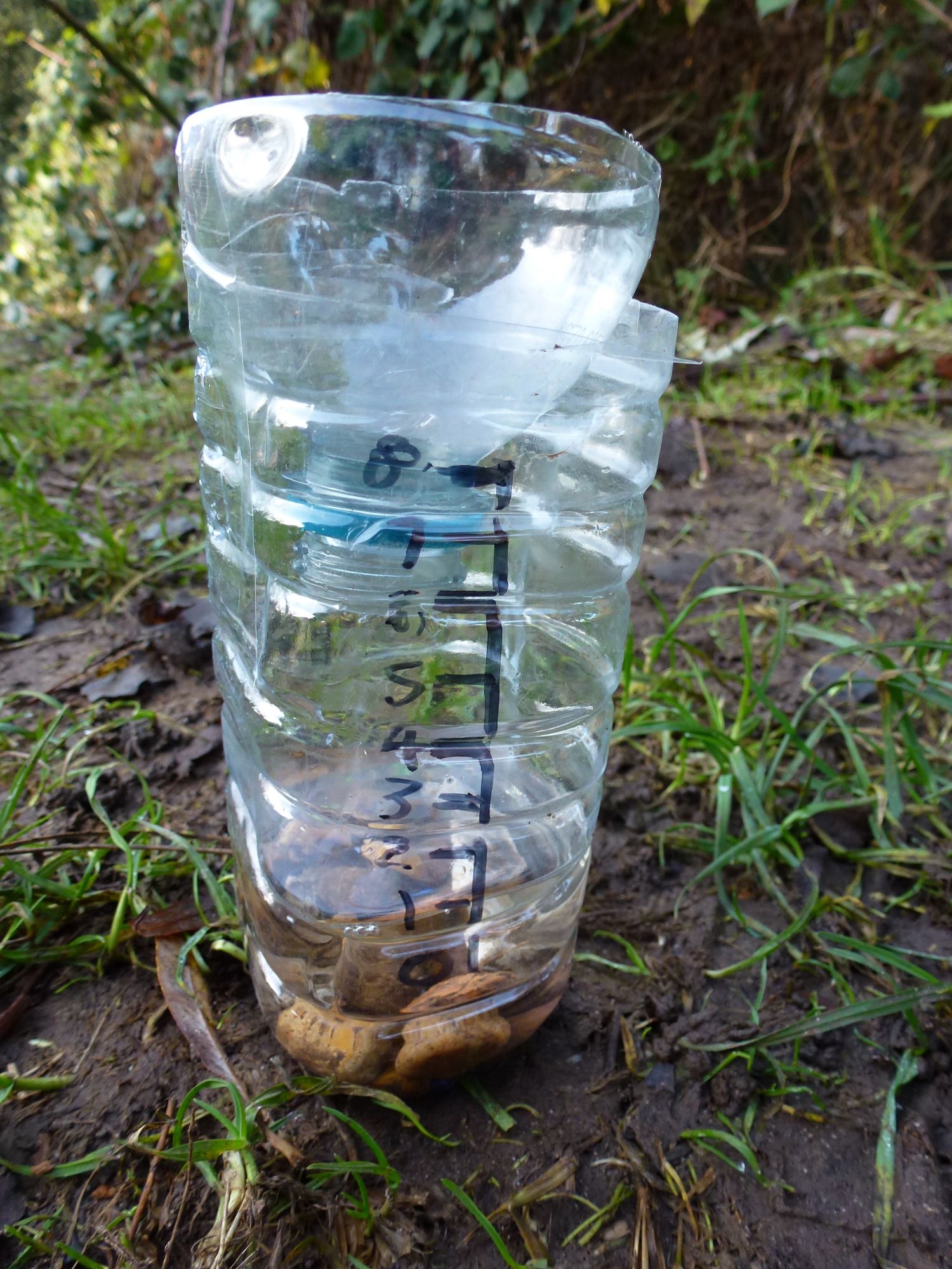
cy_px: 634
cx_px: 476
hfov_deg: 56.8
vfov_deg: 71.6
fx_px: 880
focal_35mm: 24
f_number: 3.3
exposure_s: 1/60
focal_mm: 4.3
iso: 125
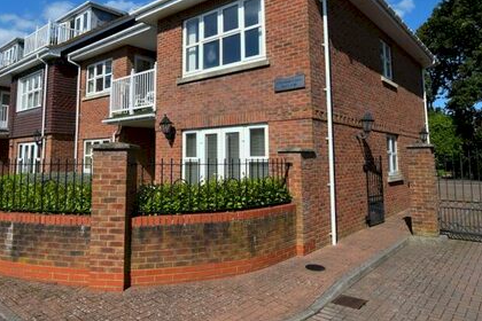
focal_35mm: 25
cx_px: 211
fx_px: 335
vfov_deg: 50.5
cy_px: 112
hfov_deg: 71.2
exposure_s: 1/400
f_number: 10
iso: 200
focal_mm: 10
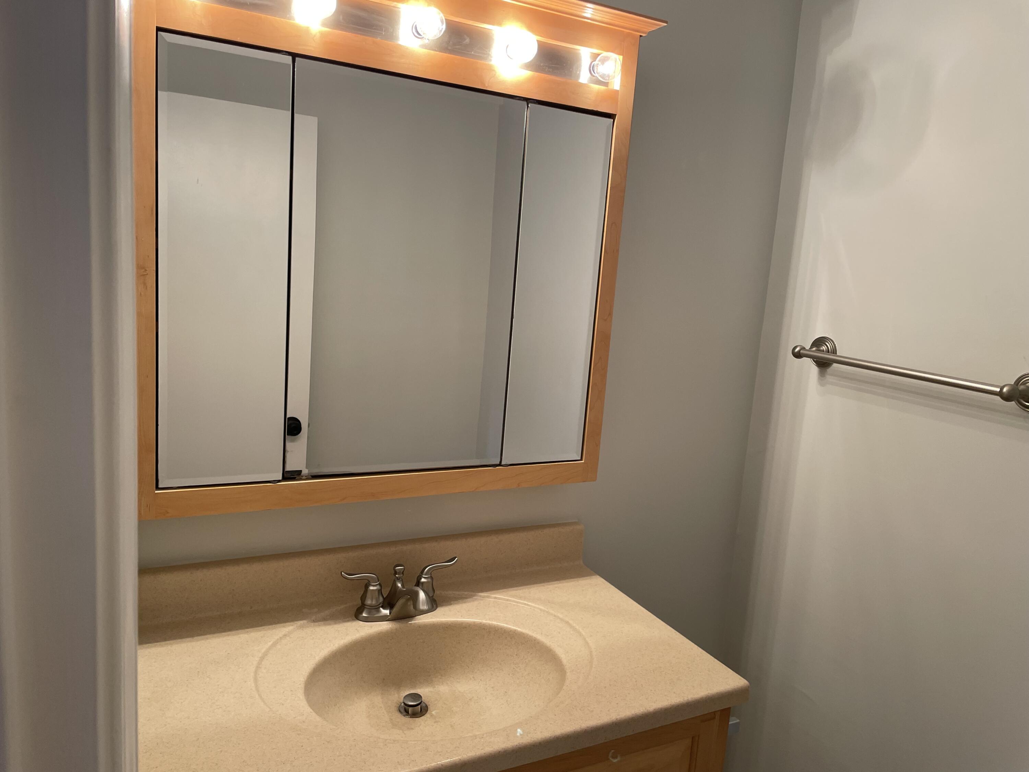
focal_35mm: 26
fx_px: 773
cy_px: 386
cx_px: 514
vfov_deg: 53.1
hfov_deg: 67.3
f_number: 1.6
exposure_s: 1/120
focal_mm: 4.2
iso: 100
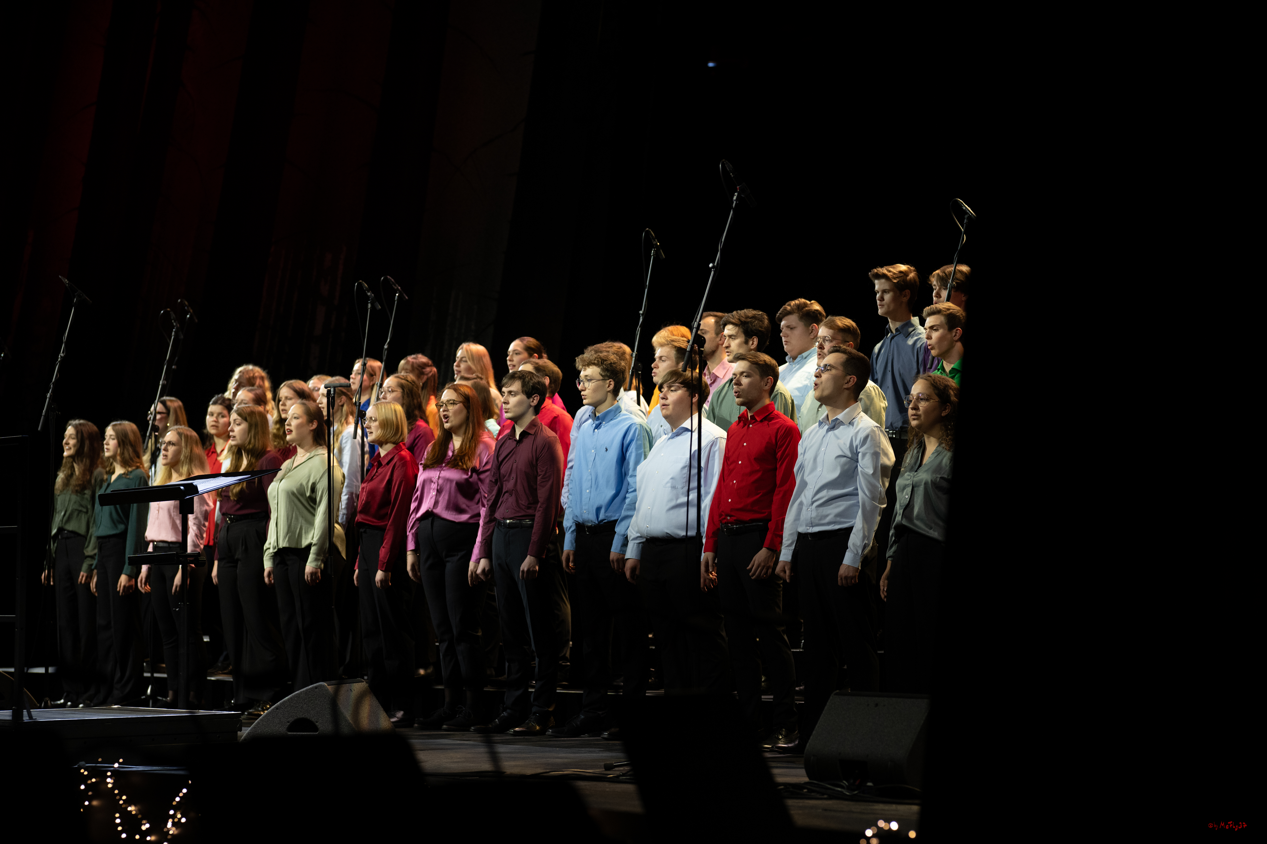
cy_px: 422
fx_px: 2991
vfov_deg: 16.1
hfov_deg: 23.9
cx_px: 634
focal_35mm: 85
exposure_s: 1/200
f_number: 2.8
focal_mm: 85
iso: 1000
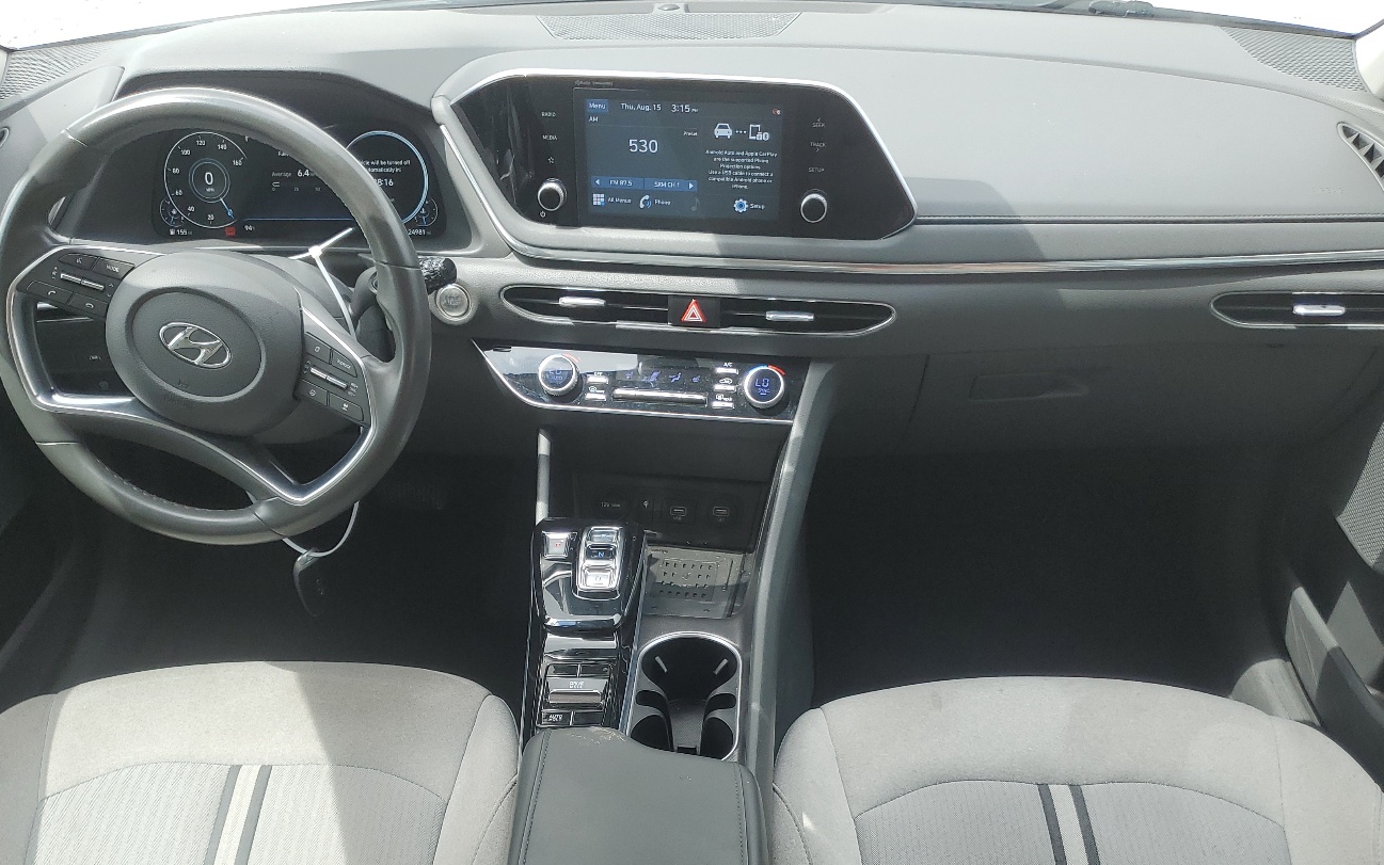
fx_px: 1283
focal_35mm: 34
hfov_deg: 56.6
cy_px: 638
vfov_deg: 36.5
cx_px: 646
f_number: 1.5
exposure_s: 1/238
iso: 50
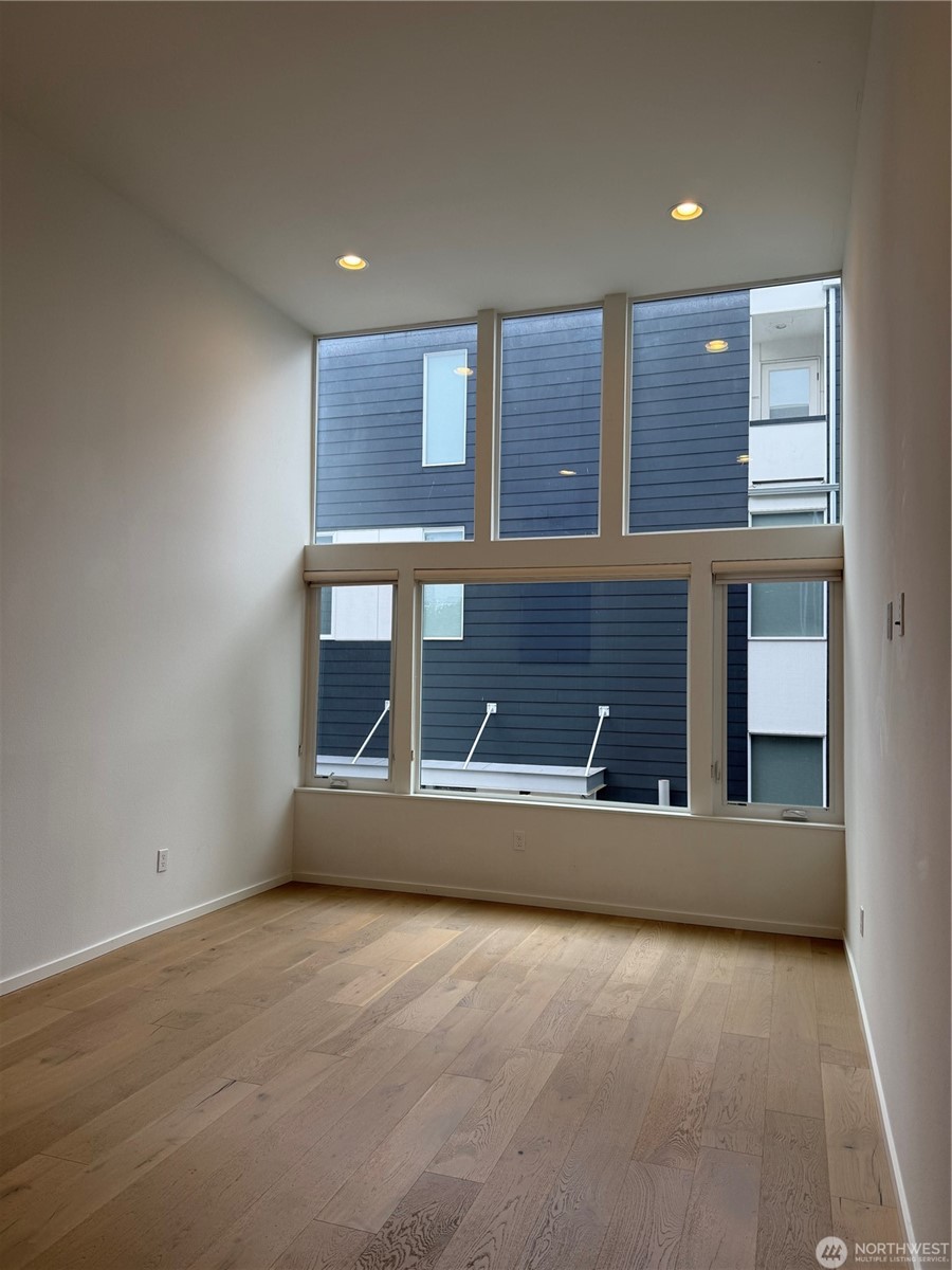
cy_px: 635
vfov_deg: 71.6
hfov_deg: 56.8
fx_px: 880
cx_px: 476
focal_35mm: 24
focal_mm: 6.76
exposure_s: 1/262
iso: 80
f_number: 1.78
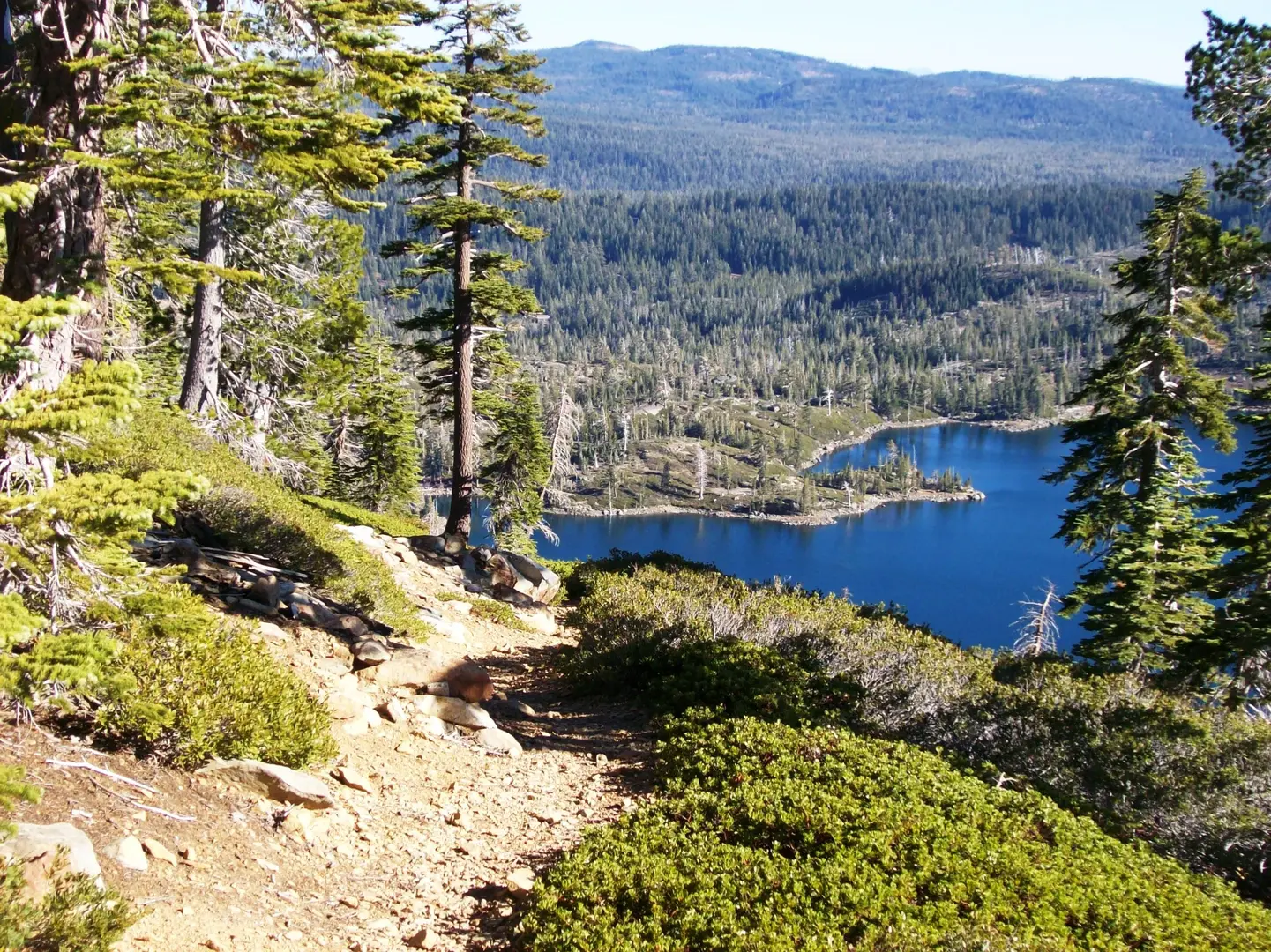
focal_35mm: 56
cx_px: 636
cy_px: 476
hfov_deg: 34.4
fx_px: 2056
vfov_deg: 26.1
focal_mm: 9.4
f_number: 3.4
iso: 80
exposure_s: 1/496
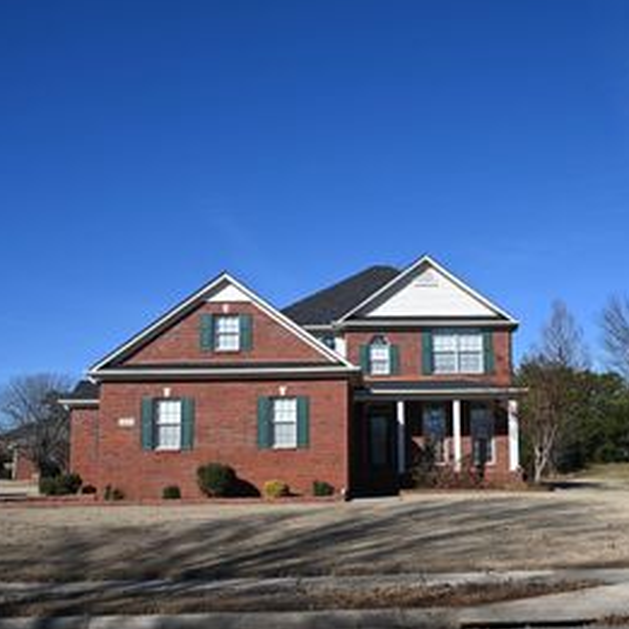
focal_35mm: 39
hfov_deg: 42.1
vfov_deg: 42.6
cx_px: 436
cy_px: 382
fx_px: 802
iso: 100
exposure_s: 1/1000
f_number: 5
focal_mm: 24
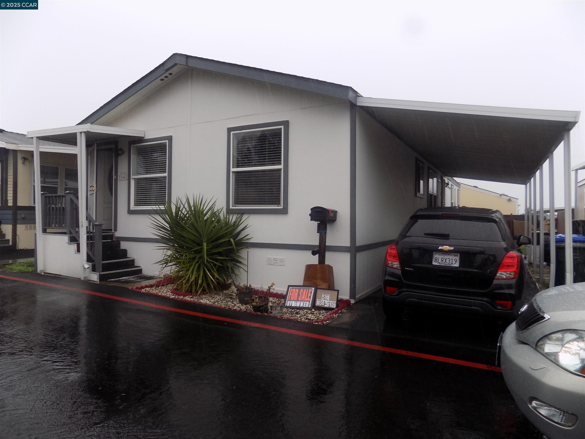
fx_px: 389
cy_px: 220
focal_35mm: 23
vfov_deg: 58.9
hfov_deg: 73.9
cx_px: 292
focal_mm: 4
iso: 80
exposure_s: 1/125
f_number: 3.1
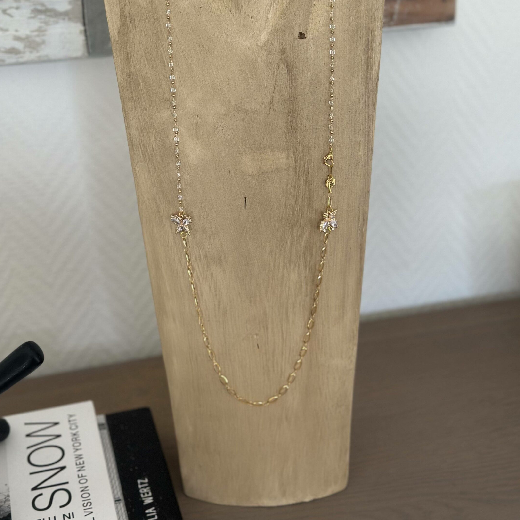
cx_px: 260
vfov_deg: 29.8
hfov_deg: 30.0
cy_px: 175
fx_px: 969
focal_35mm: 57
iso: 80
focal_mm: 6.86
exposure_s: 1/211
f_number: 1.78
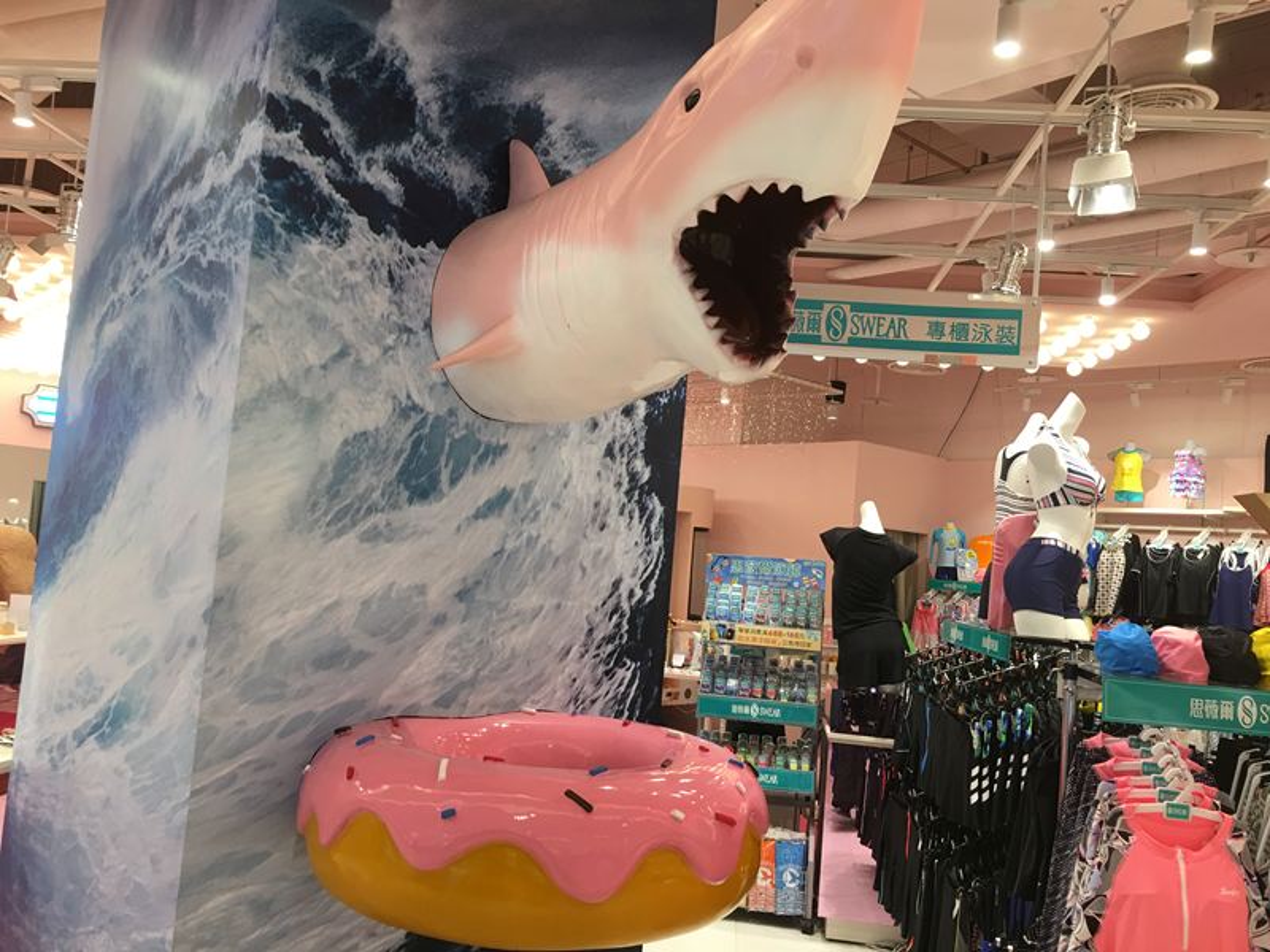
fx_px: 1064
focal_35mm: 29
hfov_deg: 61.7
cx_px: 635
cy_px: 476
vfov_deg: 48.2
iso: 32
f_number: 2.2
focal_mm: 4.15
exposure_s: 1/30
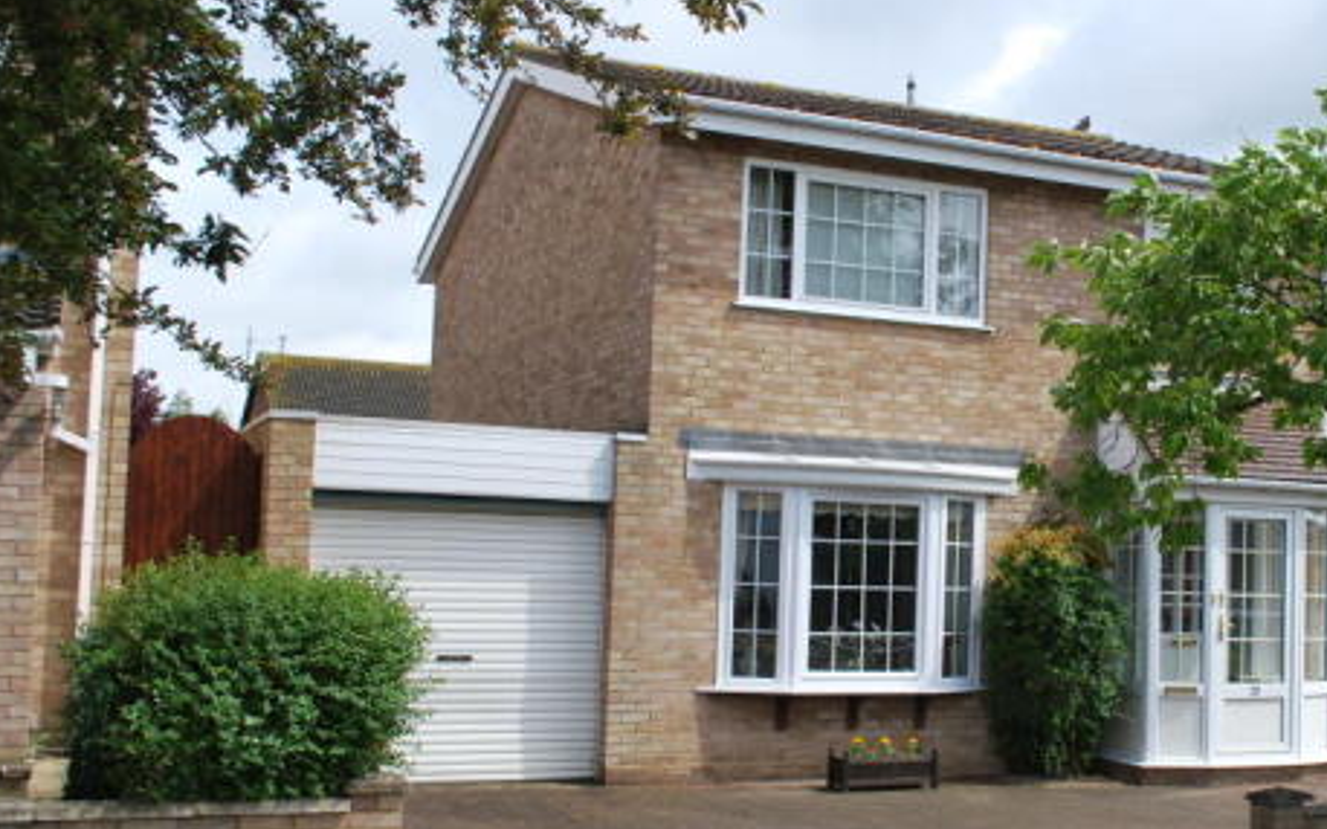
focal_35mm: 48
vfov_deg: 26.8
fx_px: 1735
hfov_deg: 41.2
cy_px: 448
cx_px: 914
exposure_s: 1/200
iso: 100
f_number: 8
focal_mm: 22
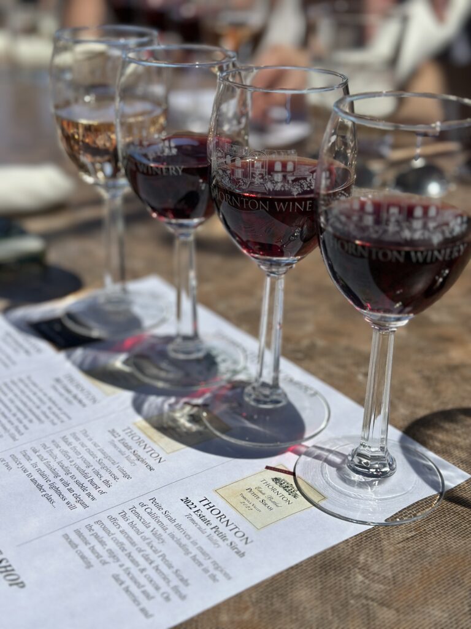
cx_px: 236
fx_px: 871
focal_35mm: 48
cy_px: 314
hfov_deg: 30.3
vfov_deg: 39.7
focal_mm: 6.86
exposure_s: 1/3597
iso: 100
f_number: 1.78
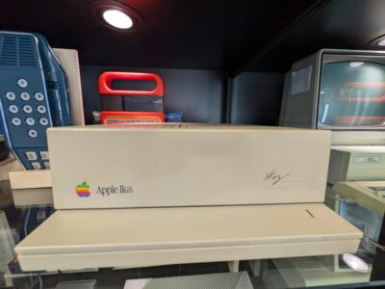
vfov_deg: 85.7
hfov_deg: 102.1
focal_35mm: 14
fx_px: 156
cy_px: 144
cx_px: 192
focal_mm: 1.83
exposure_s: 1/40
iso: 170
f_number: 2.2
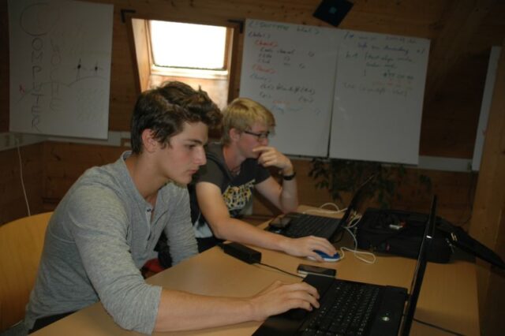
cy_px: 168
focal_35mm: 32
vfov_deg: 41.7
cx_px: 252
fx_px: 442
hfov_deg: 59.5
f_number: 3.8
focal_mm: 21
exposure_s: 1/60
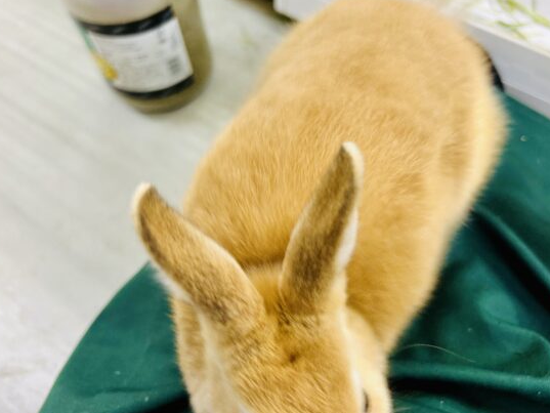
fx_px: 493
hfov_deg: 58.3
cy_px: 174
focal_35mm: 31
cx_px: 282
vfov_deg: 45.3
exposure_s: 1/50
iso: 160
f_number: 1.5
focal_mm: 5.7
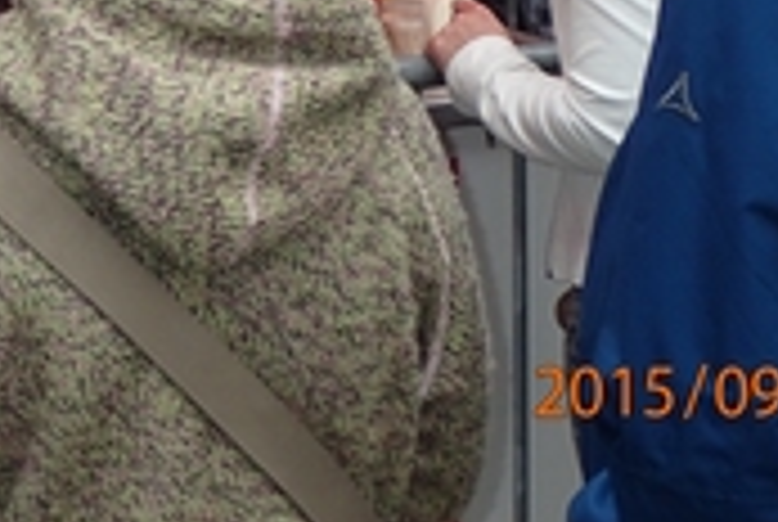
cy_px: -410
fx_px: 2728
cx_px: -292
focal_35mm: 126
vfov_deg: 10.3
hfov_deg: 15.3
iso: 100
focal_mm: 6.42
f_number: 3.5
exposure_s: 1/160
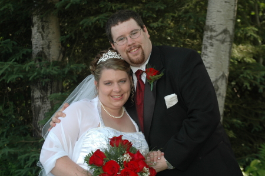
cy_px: 88
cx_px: 132
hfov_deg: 24.6
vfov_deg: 16.5
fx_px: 607
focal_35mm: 82
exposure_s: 1/160
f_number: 6.3
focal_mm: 55
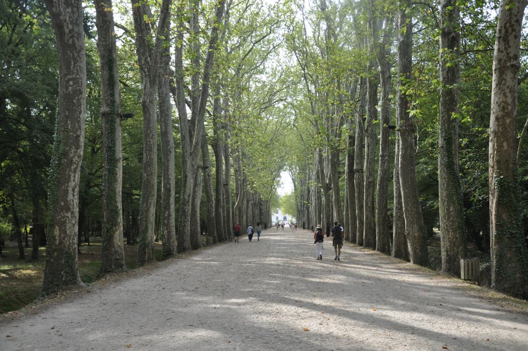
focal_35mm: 39
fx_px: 571
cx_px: 264
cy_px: 176
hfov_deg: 49.6
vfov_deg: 34.1
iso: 200
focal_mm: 26
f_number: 6.3
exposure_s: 1/160
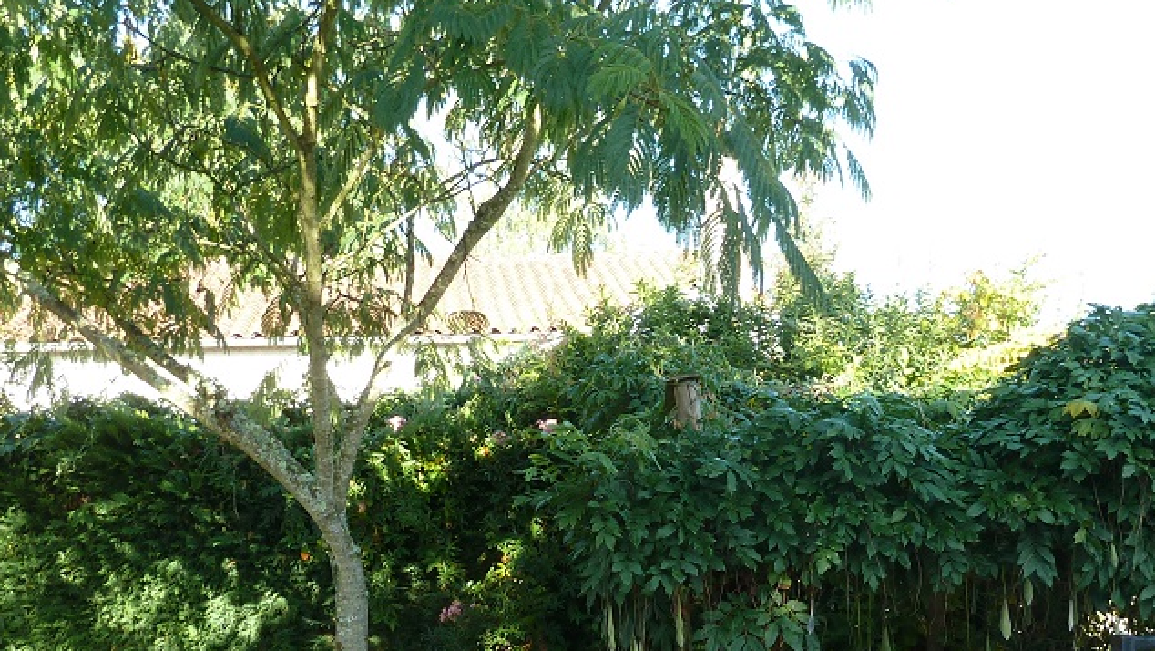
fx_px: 1348
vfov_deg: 26.2
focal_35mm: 44
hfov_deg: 46.3
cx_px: 638
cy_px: 589
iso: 80
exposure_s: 1/100
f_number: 3.3
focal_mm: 4.1
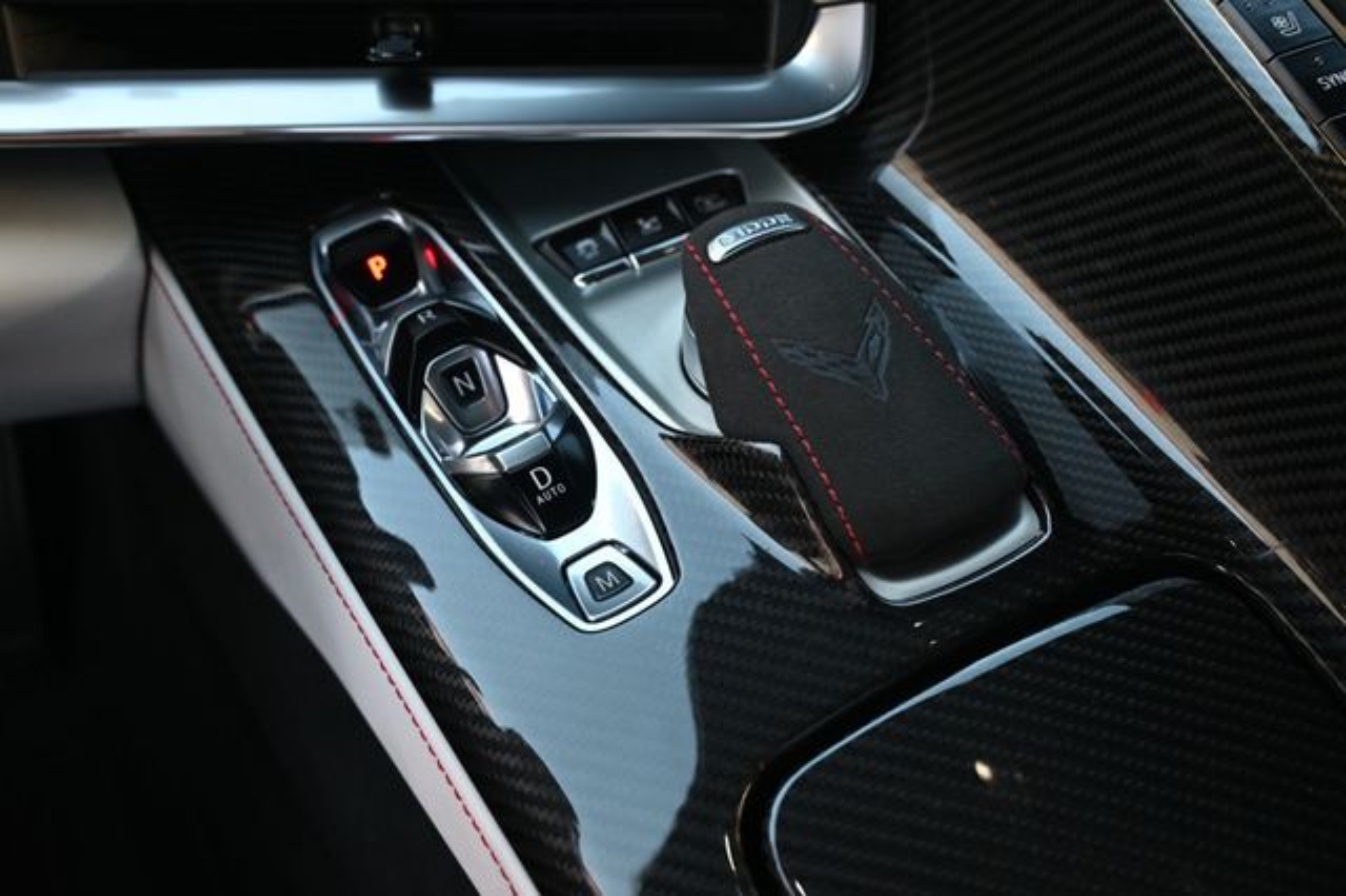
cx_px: 673
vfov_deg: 36.8
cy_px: 448
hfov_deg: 53.2
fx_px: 1345
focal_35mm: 36
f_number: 4.2
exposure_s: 1/125
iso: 720
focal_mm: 24
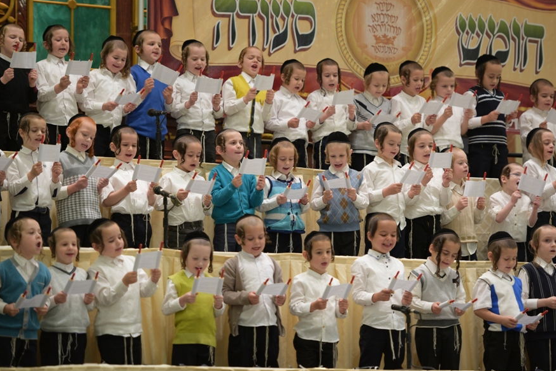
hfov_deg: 12.1
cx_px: 264
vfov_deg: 8.1
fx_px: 2627
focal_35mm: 170
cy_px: 178
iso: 500
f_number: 2.8
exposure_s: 1/125
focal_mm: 145
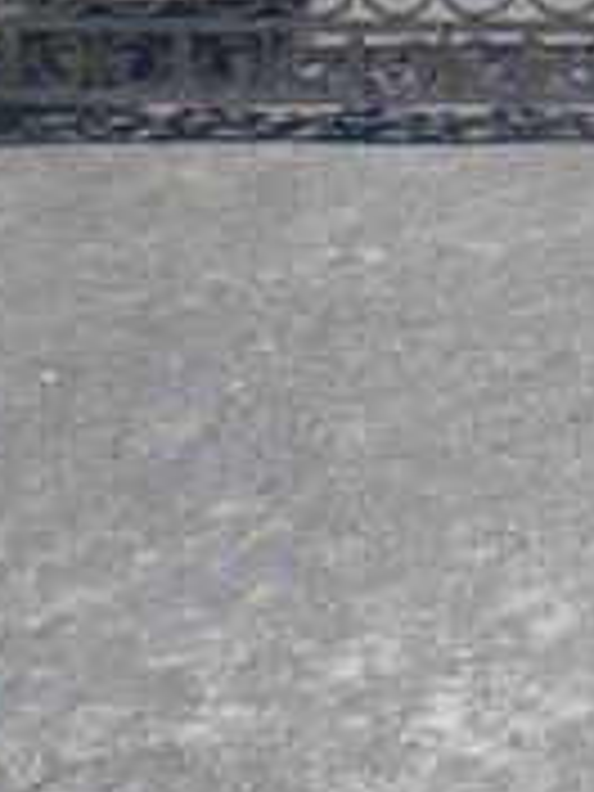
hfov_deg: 11.5
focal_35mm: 127
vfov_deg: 14.2
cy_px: -495
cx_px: 652
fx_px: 2906
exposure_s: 1/125
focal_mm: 5
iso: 64
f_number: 8.3
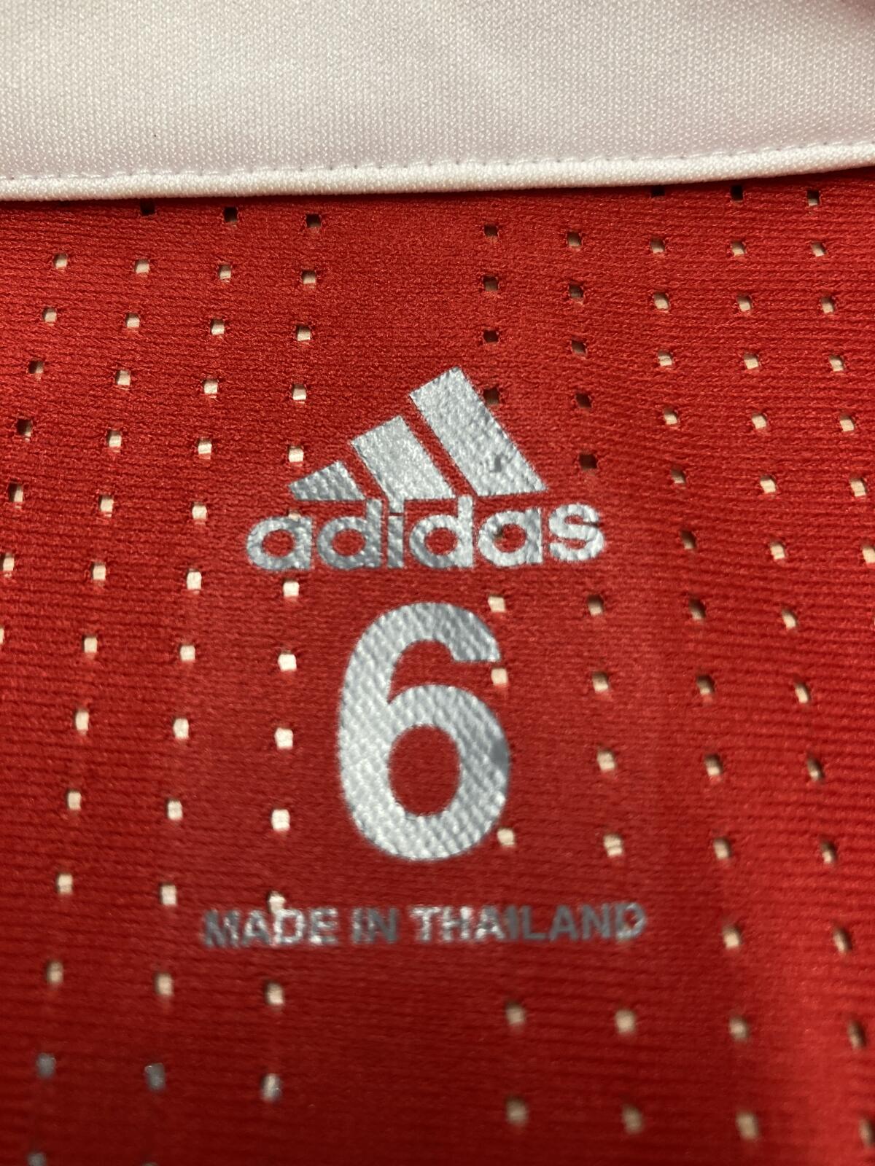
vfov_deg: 63.4
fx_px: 944
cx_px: 438
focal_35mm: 28
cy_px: 583
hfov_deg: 49.7
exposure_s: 1/50
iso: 100
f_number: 1.8
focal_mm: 3.99
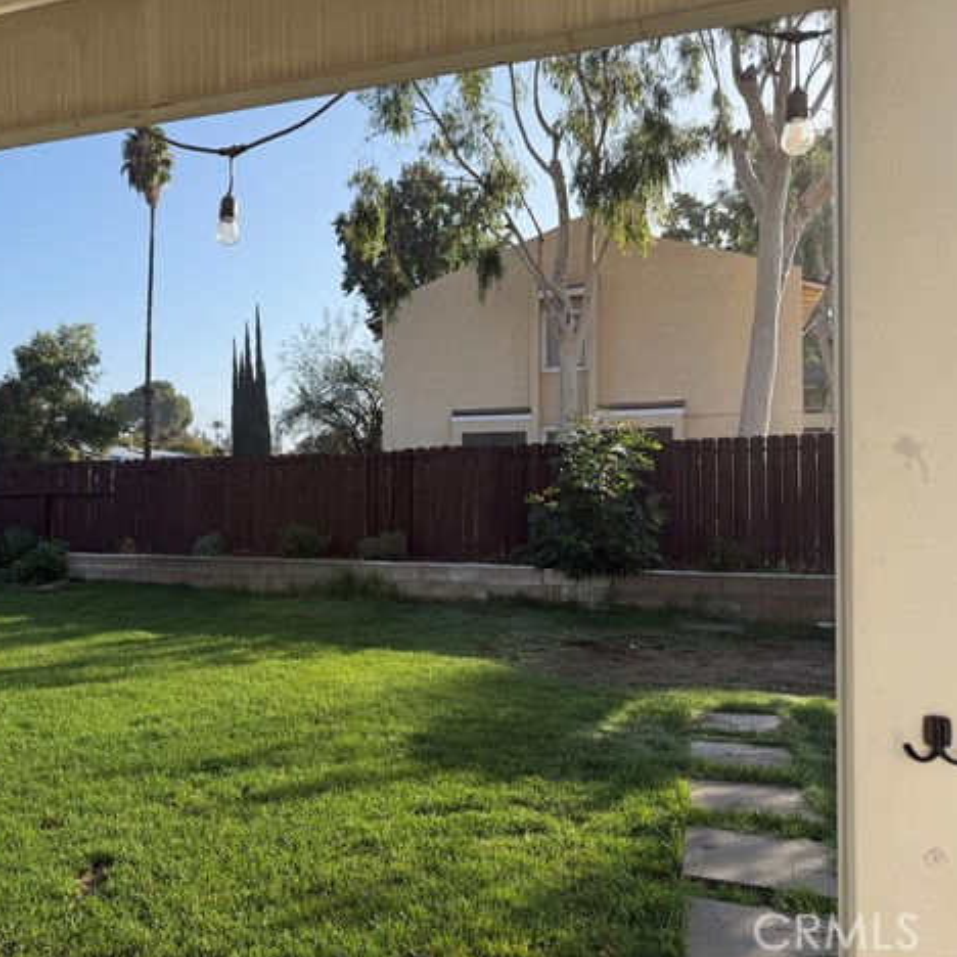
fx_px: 907
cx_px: 331
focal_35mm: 29
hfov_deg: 54.7
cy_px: 470
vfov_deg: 55.6
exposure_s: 1/3021
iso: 80
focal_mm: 6.76
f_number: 1.78
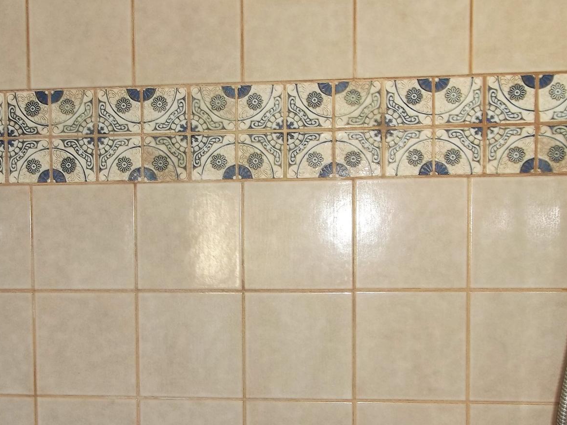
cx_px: 189
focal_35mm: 56
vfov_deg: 25.9
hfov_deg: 34.0
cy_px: 302
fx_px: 917
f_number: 2.9
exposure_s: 1/30
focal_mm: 5.7
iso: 80
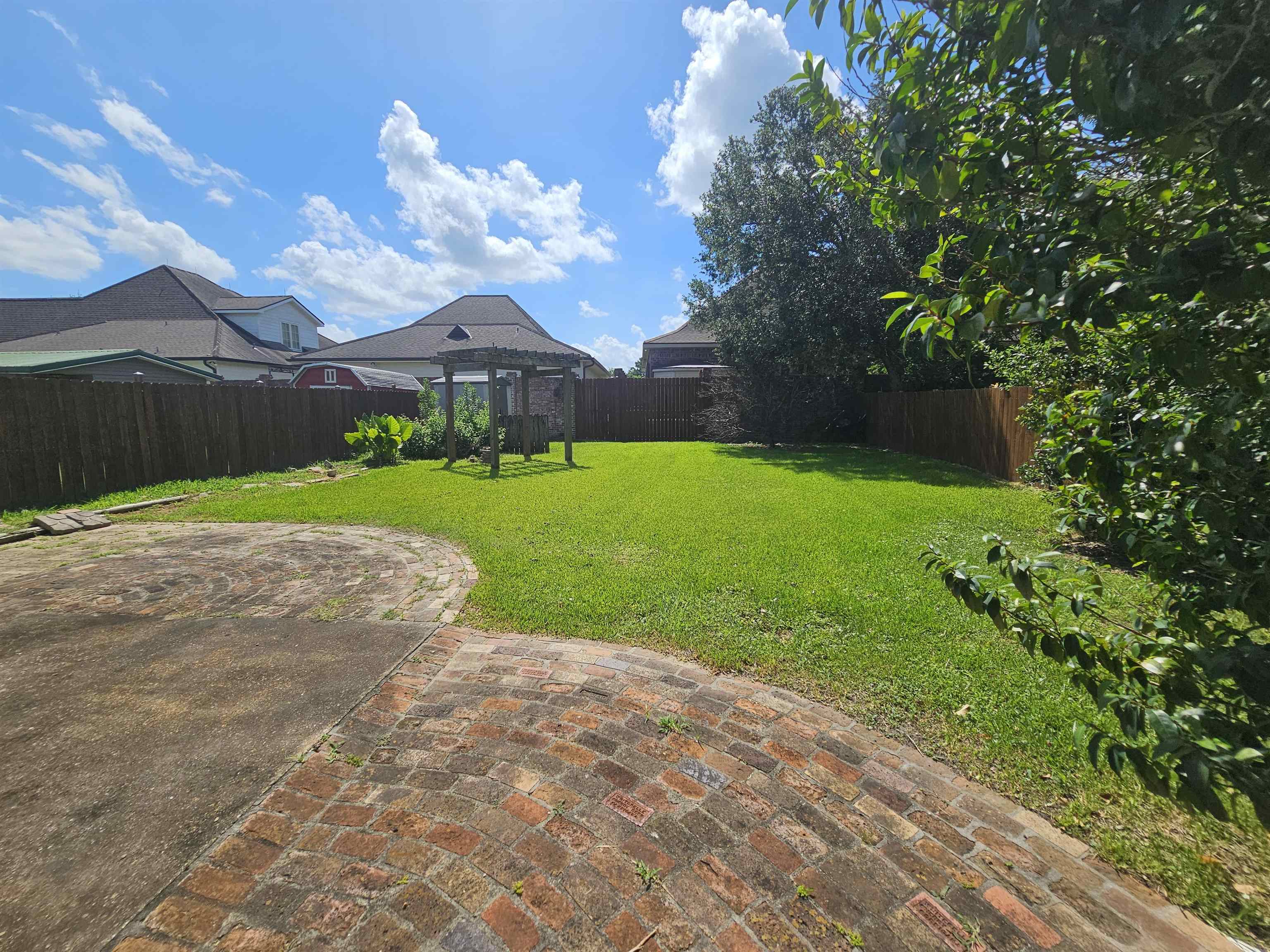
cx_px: 635
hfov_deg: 106.2
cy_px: 476
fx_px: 477
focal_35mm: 13
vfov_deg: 89.9
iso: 50
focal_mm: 2.2
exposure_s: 1/3100
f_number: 2.2
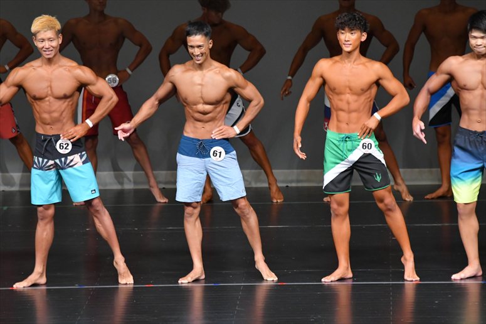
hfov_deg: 6.5
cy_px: 162
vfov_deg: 4.4
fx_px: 4250
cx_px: 243
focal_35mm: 315
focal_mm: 210
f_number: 5.6
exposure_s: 1/400
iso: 4000
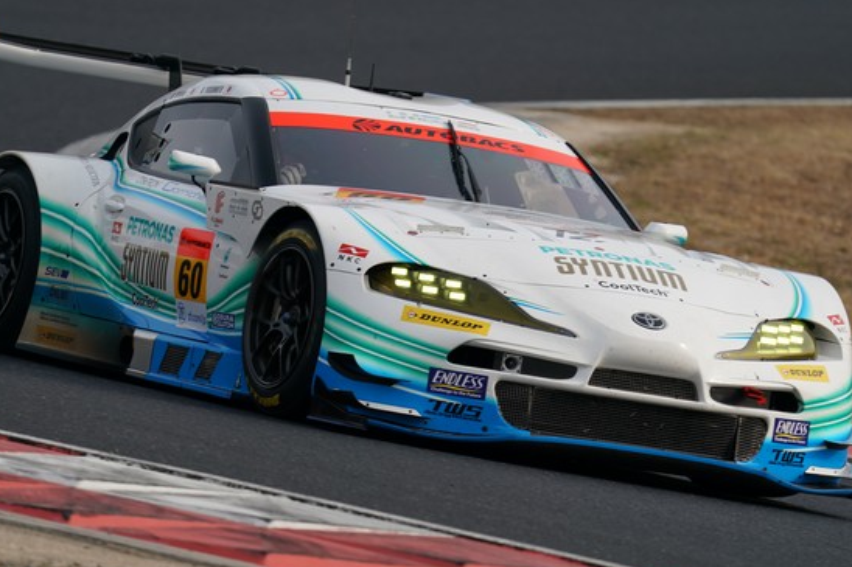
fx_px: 14952
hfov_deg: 3.3
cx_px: 368
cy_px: 287
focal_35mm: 632
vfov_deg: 2.2
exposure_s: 1/800
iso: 200
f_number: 6.3
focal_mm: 481
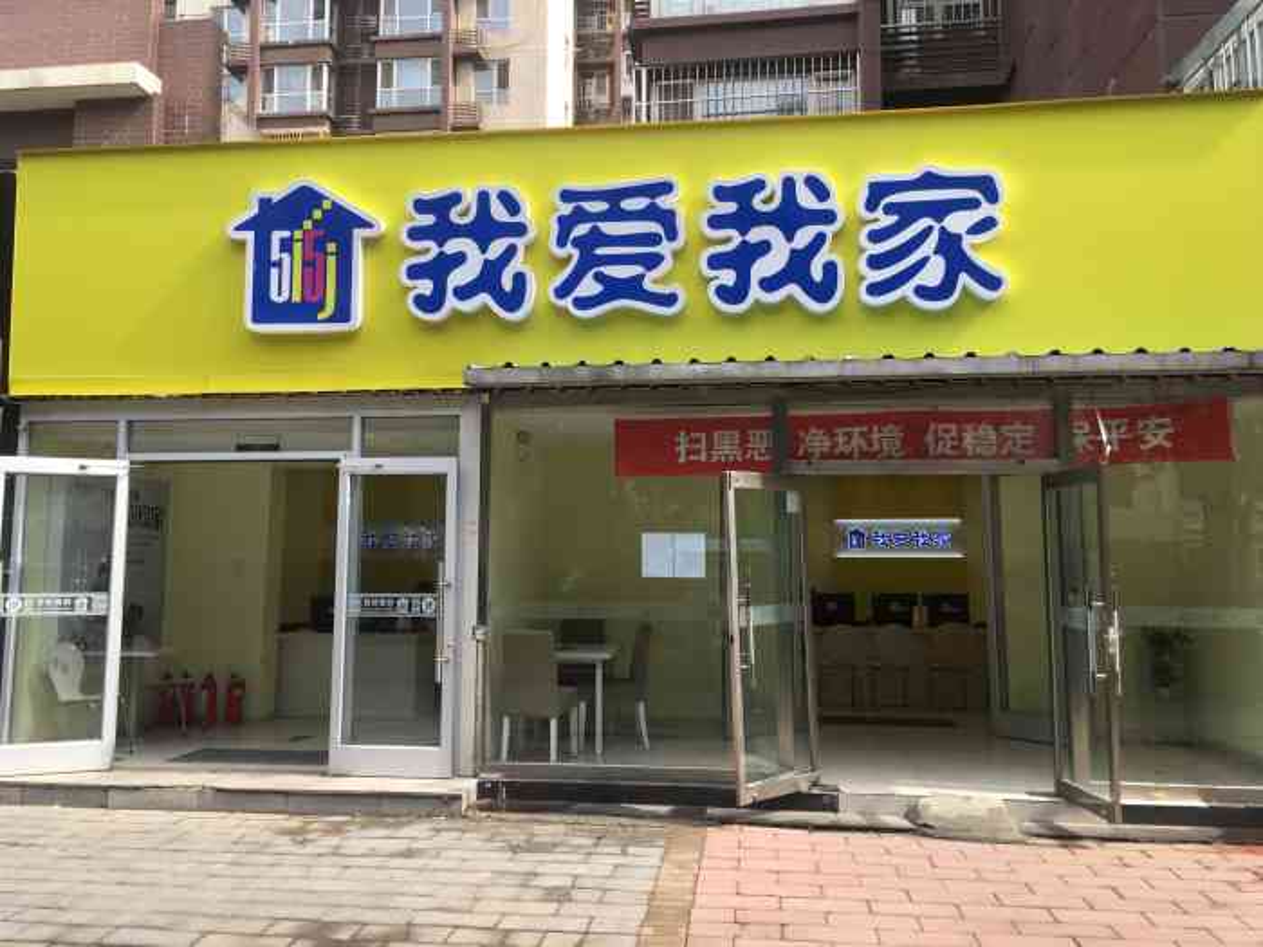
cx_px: 632
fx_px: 1058
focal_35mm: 29
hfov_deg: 61.7
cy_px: 474
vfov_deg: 48.2
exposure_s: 1/326
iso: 25
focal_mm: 4.15
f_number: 2.2
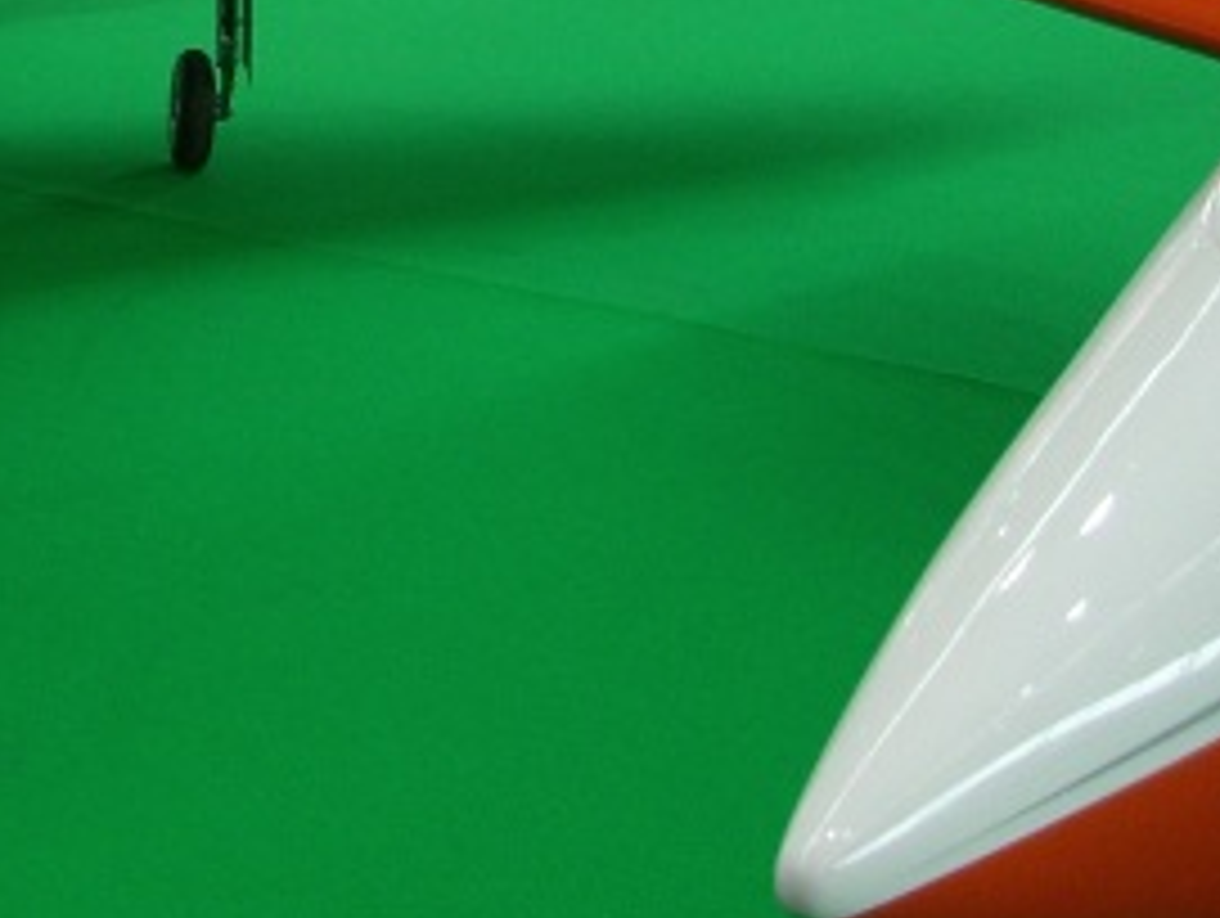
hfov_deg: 17.3
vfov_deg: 13.8
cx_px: -446
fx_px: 3706
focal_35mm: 105
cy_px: -137
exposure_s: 1/80
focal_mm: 6.2
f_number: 2.7
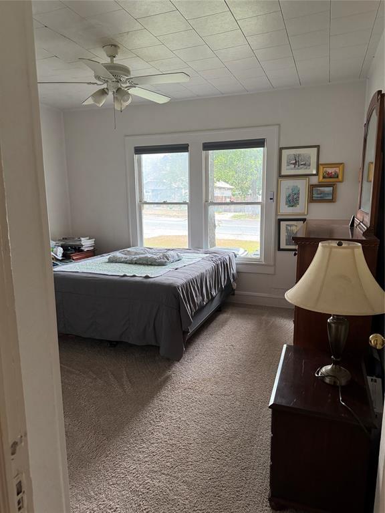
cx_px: 192
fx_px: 356
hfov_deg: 56.8
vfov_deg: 71.6
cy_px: 256
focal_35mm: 24
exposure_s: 1/60
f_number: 1.78
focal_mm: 6.76
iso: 400
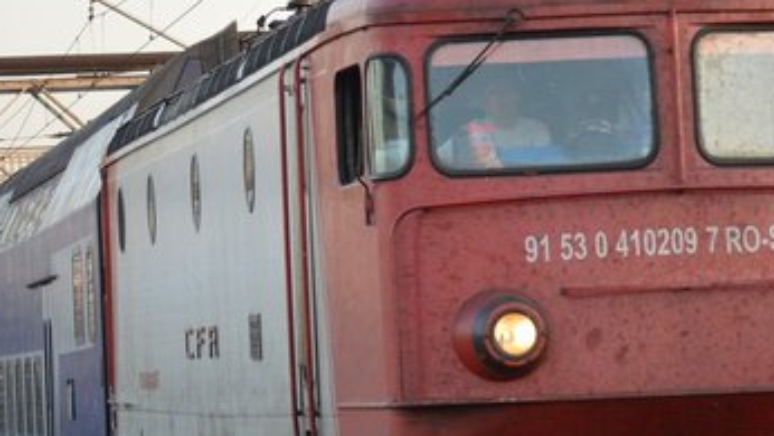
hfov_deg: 8.7
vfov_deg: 4.9
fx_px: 5051
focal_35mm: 246
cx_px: 680
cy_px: 227
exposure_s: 1/500
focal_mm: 68
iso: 800
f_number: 4.2
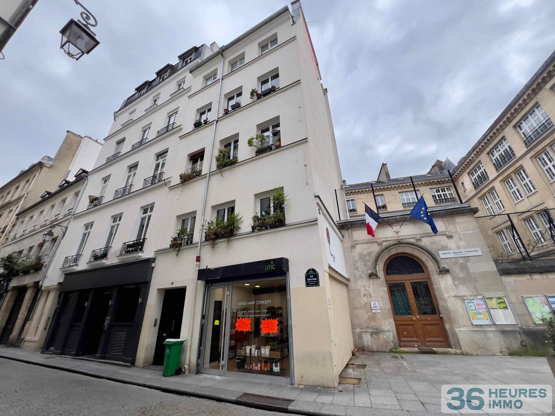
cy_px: 208
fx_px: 208
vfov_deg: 89.9
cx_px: 278
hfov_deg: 106.2
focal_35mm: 13
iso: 32
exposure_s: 1/287
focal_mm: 1.57
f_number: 1.8
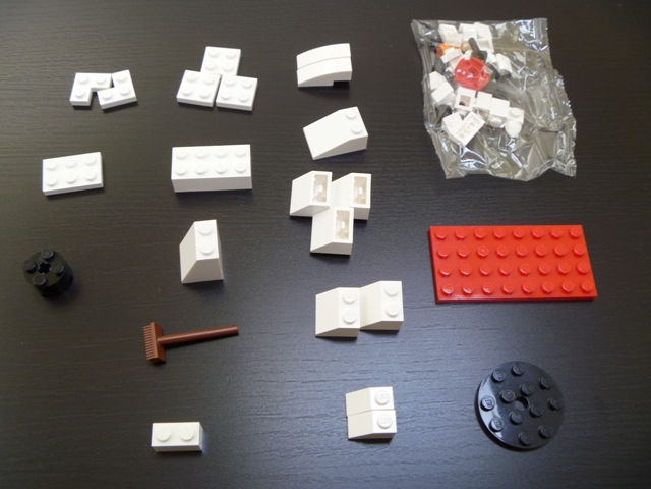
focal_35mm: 35
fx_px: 658
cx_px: 326
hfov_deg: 52.6
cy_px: 244
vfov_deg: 40.7
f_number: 3.5
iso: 160
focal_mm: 6.3
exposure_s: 1/30
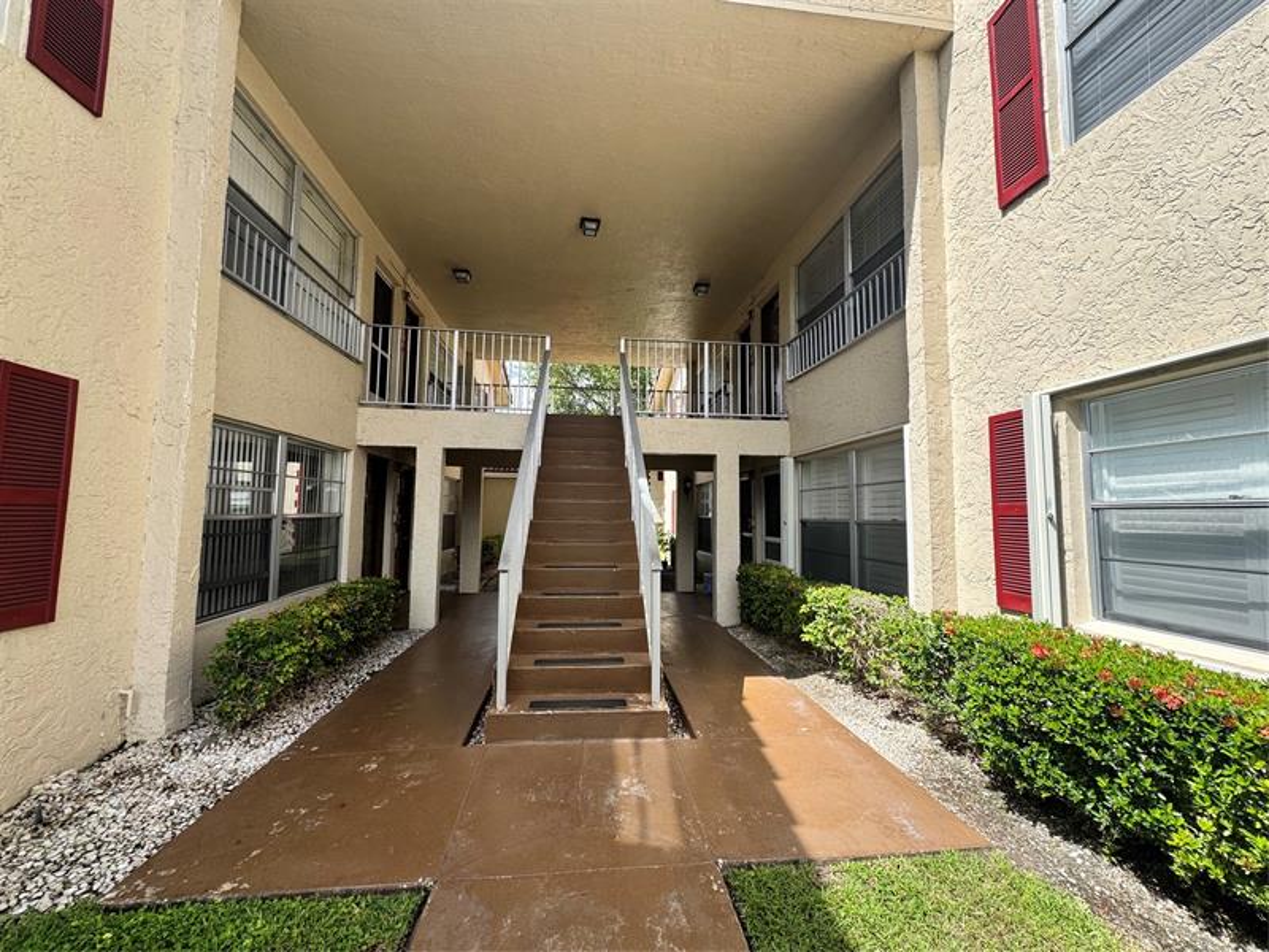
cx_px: 634
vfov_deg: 85.7
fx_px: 513
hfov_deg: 102.1
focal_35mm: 14
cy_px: 476
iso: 40
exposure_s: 1/438
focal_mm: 2.22
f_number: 2.2
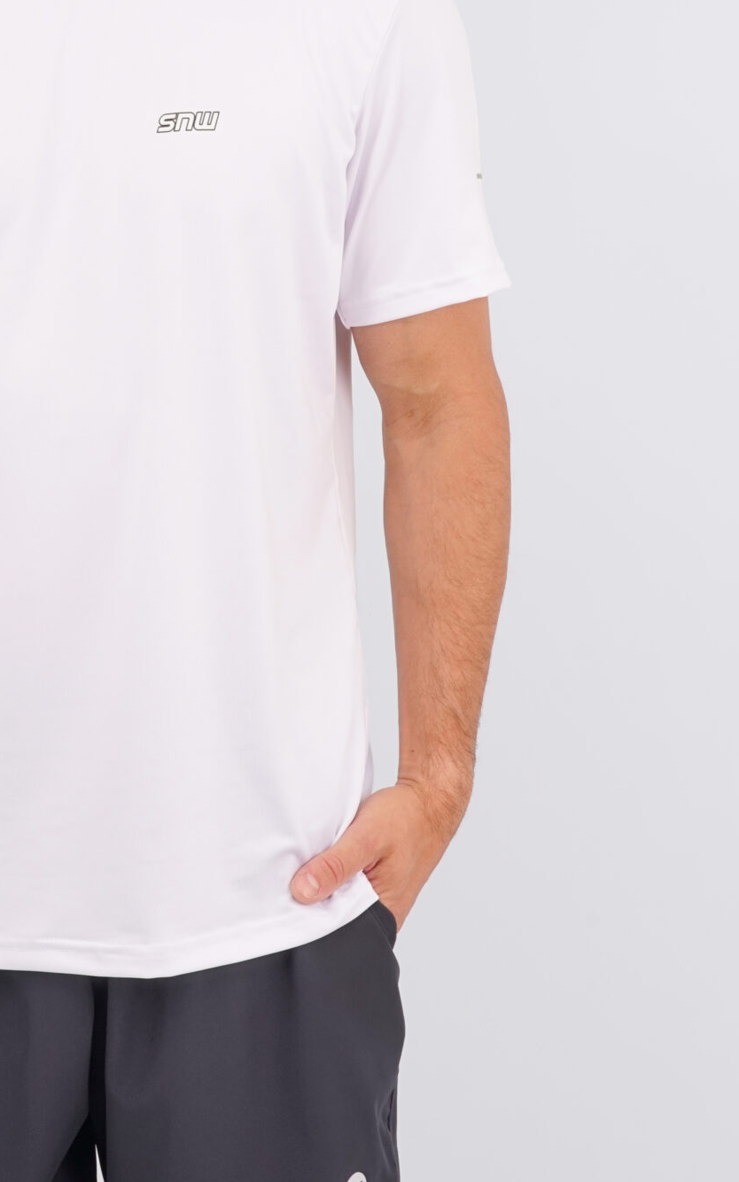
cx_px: 66
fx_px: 2900
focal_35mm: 90
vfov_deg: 22.9
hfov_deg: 14.4
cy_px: 348
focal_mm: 46
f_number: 14
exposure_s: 1/160
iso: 160
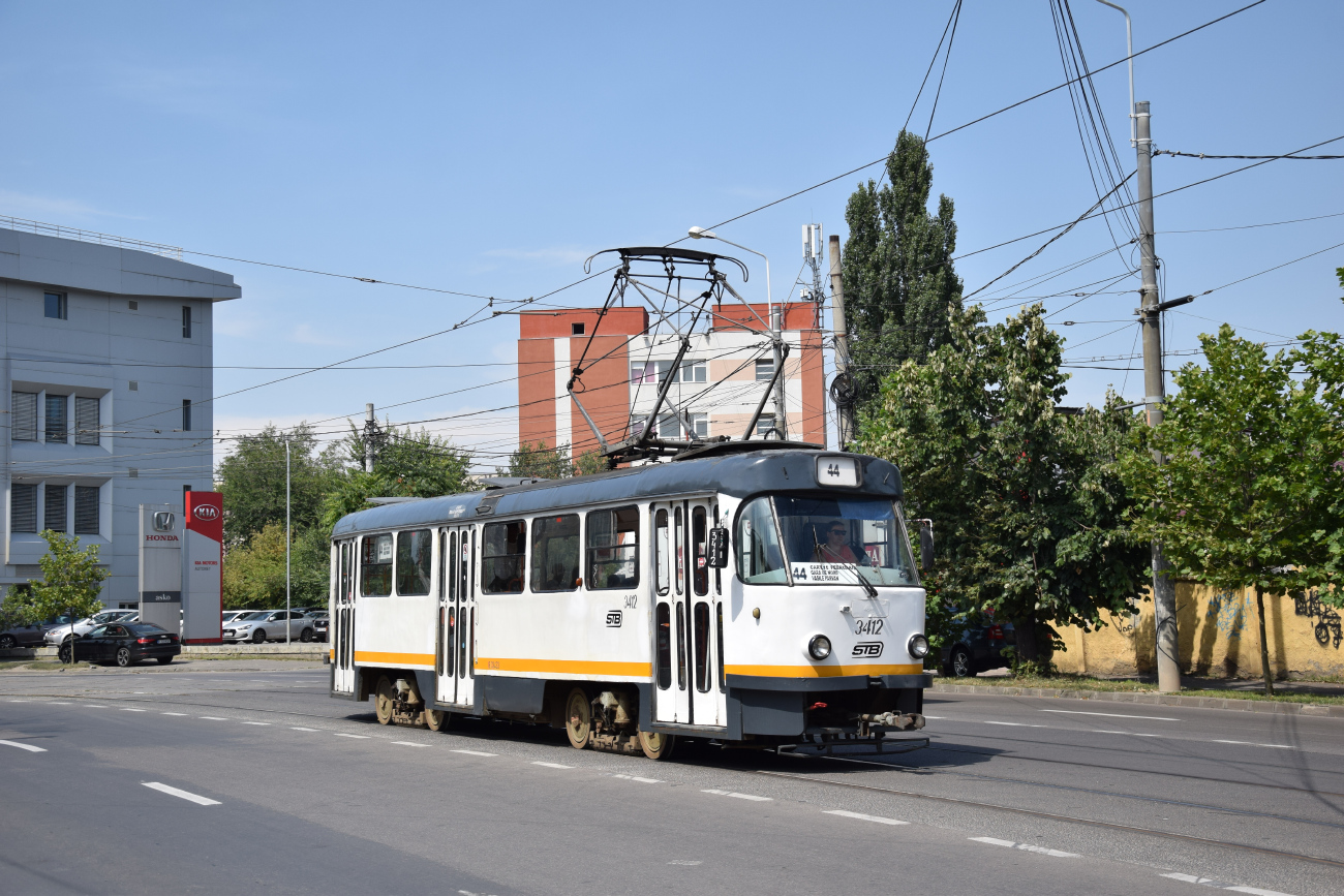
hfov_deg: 37.8
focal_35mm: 52
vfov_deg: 25.8
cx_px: 672
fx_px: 1960
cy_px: 448
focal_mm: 35
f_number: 5.6
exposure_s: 1/1000
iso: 200
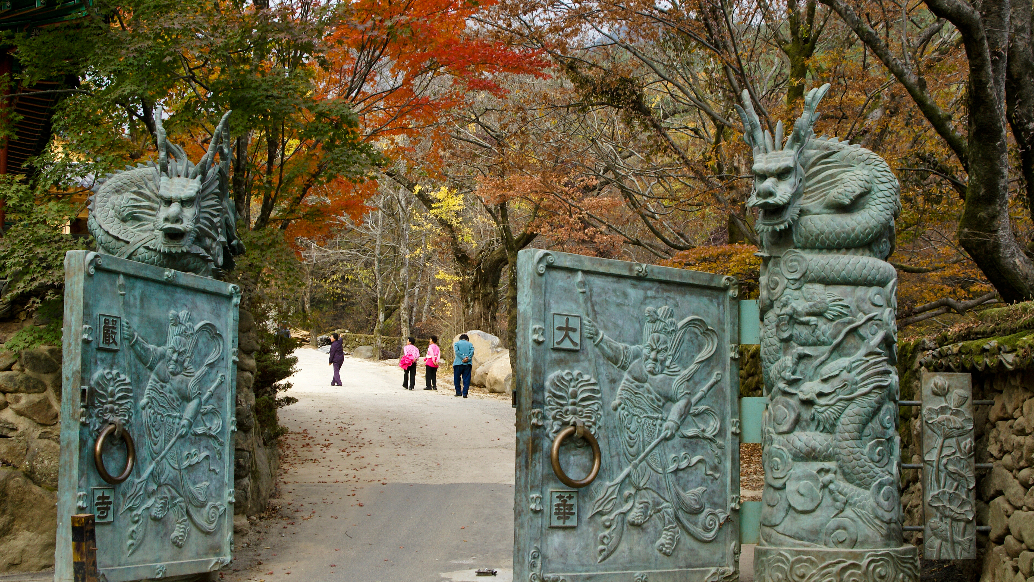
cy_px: 314
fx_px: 1316
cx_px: 514
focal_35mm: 48
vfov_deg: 24.9
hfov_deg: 42.9
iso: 200
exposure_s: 1/60
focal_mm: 30
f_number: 8
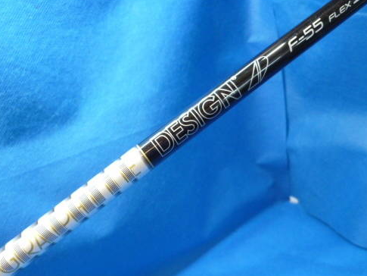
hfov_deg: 54.8
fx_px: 350
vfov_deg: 42.7
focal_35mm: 33
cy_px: 171
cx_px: 141
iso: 320
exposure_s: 1/30
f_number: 2.8
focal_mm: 4.5
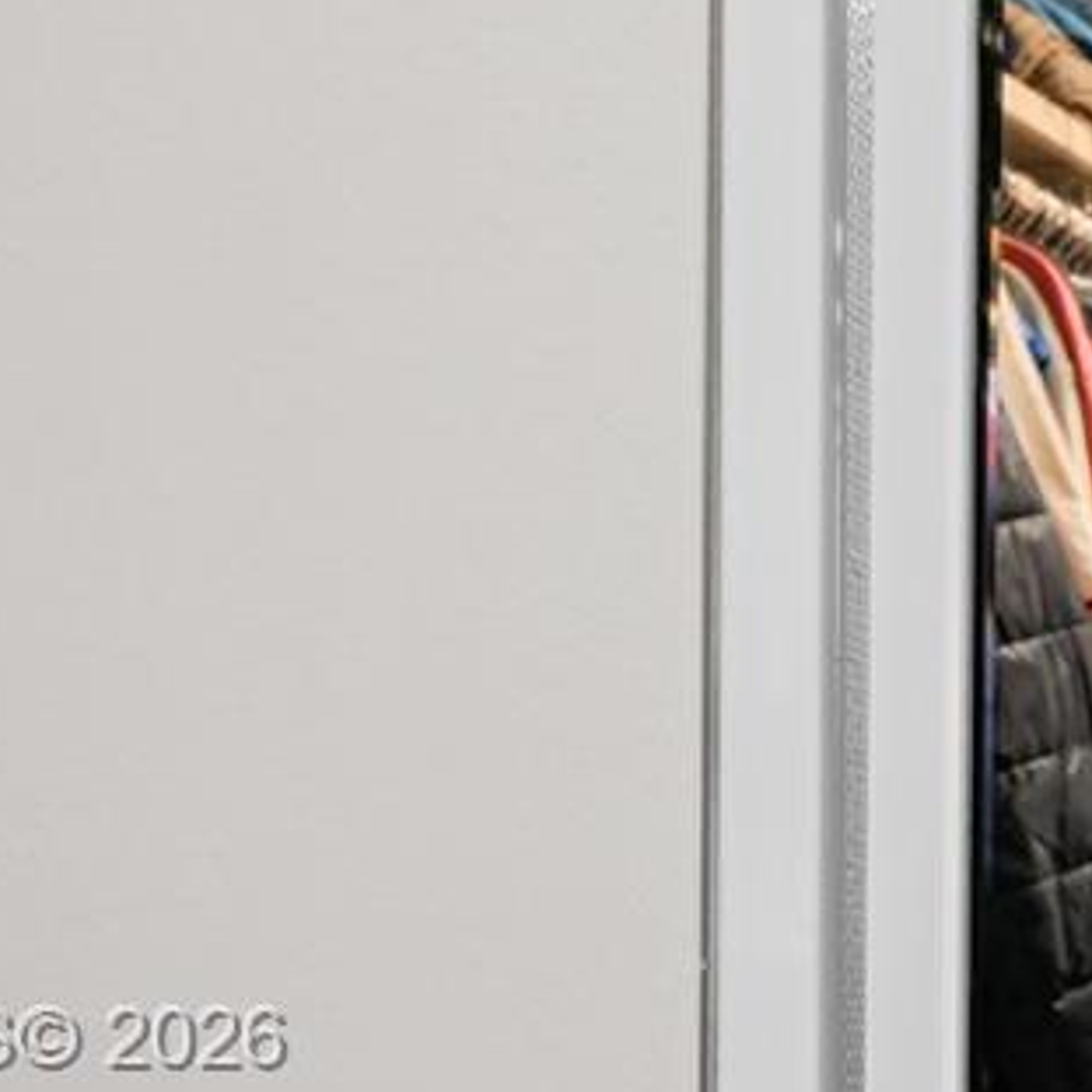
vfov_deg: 26.9
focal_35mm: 61
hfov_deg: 20.0
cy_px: 1045
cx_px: 1995
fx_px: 2177
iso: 200
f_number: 4
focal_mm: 14
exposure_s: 1/15
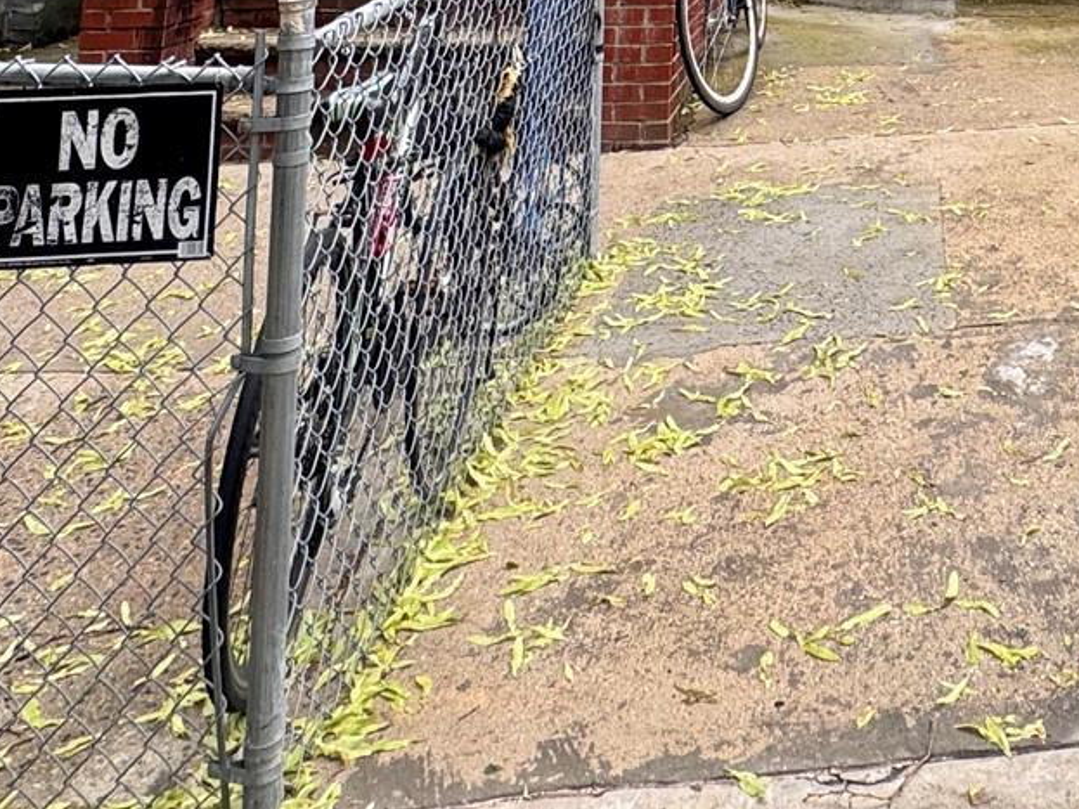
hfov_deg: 38.2
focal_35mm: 46
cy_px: -464
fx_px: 1434
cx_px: 987
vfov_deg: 23.7
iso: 40
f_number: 2.2
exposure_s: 1/172
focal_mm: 2.22
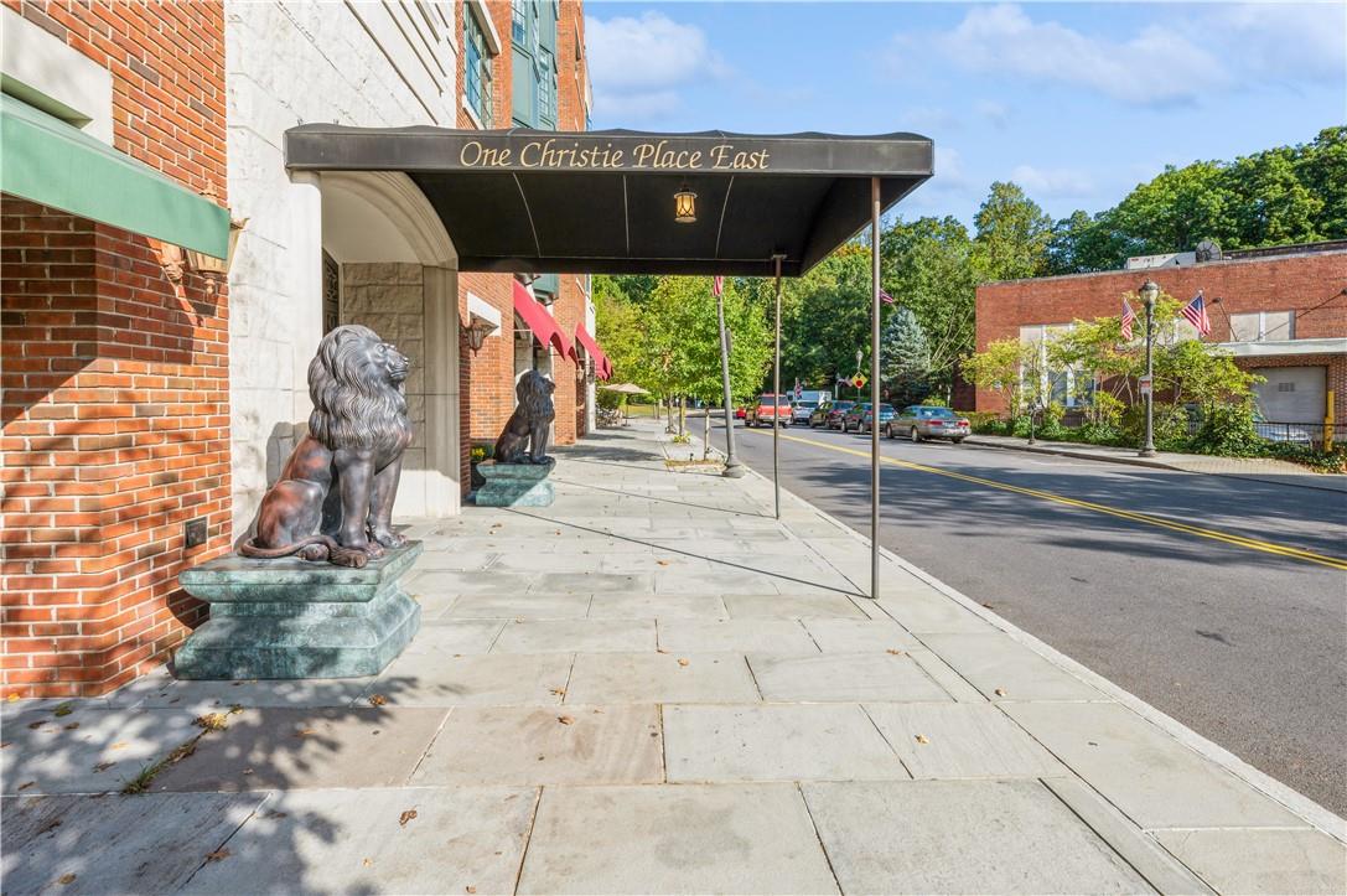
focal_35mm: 16
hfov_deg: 95.0
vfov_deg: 72.0
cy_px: 448
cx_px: 674
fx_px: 617
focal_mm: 16.5
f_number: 11
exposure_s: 1/100
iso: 200
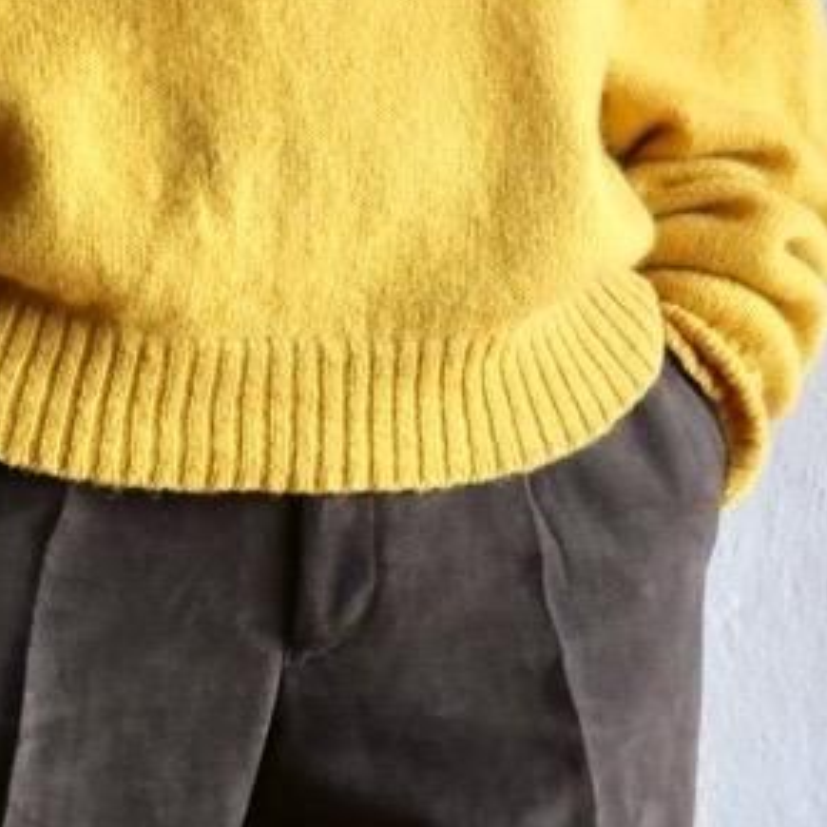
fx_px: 6190
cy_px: -53
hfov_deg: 7.6
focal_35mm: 229
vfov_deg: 7.6
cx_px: 191
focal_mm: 44
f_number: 3.9
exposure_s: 1/100
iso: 640
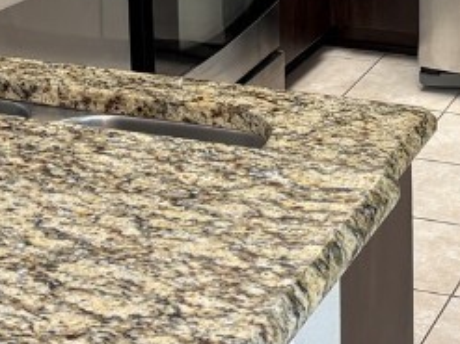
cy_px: -177
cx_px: 369
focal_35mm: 108
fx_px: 1434
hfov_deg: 18.1
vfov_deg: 12.9
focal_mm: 5.96
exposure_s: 1/60
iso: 80
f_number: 1.6
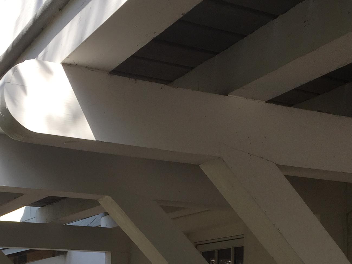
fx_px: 681
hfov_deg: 29.0
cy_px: 283
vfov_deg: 21.0
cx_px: 194
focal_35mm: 67
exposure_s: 1/482
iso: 32
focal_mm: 4.15
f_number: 2.2
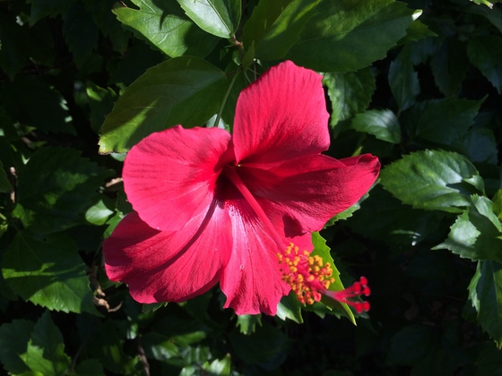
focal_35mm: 29
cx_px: 251
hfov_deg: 61.7
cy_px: 188
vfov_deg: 48.2
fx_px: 421
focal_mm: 4.15
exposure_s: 1/1244
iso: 32
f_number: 2.2
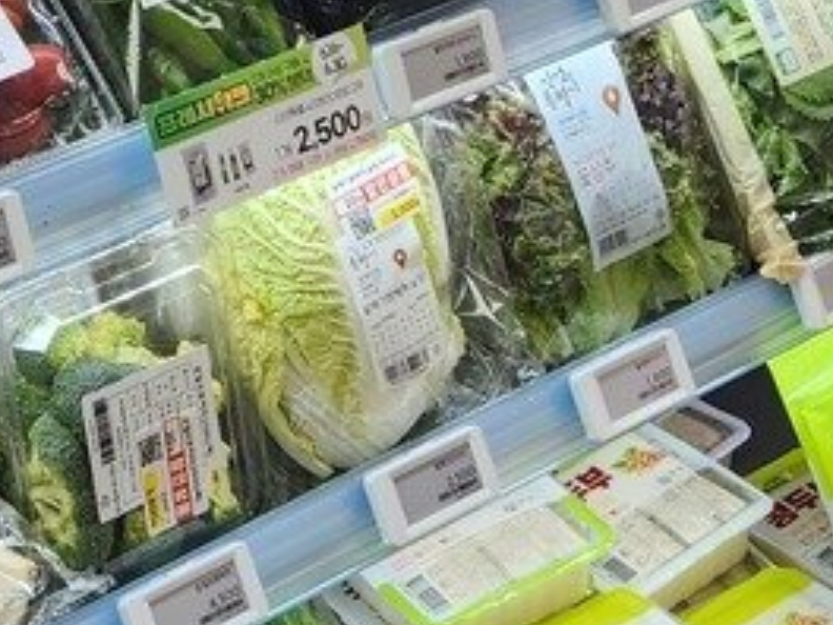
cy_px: -540
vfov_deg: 11.2
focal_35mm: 122
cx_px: 303
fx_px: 2936
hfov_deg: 16.1
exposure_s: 1/120
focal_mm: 5.4
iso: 32
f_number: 1.8
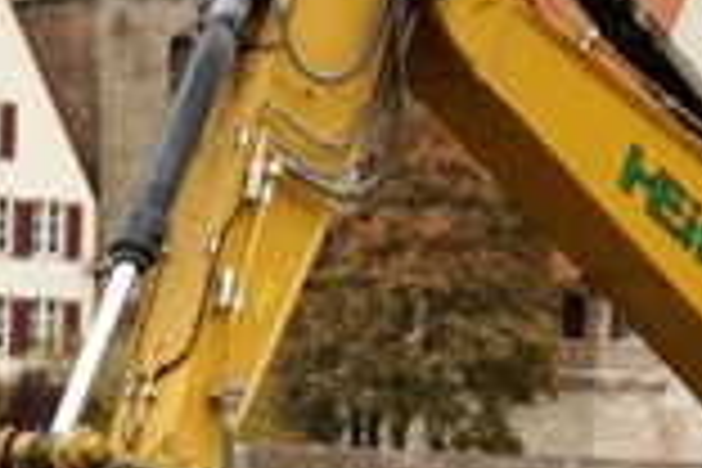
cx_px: -126
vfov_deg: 3.6
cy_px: 871
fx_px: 7487
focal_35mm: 384
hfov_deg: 5.3
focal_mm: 50
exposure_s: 1/800
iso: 400
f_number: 4.5
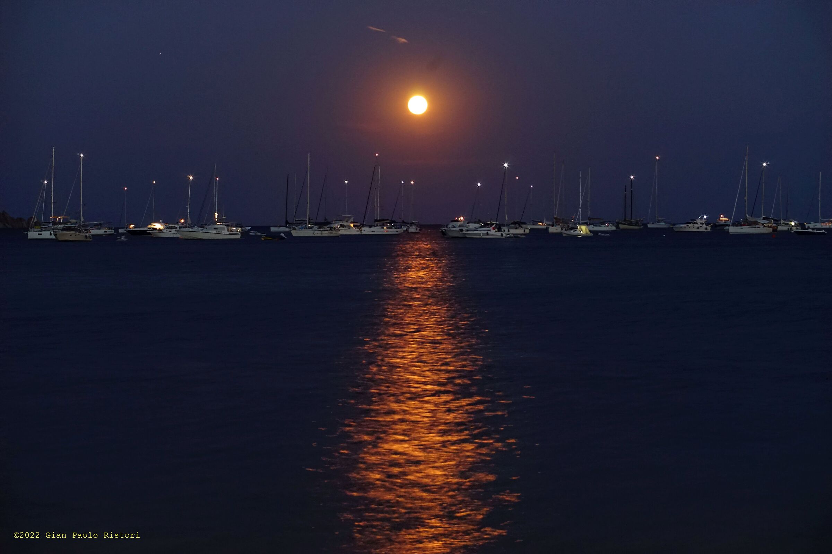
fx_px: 4622
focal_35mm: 200
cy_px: 277
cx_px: 416
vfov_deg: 6.9
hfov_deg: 10.3
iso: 6400
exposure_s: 1/2.5
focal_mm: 200
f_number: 8
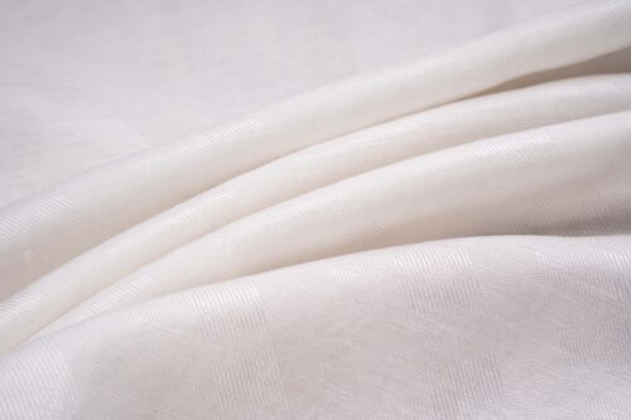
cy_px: 210
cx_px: 316
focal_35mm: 66
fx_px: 1156
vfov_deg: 20.6
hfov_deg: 30.5
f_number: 16
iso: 100
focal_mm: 66
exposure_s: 1/125
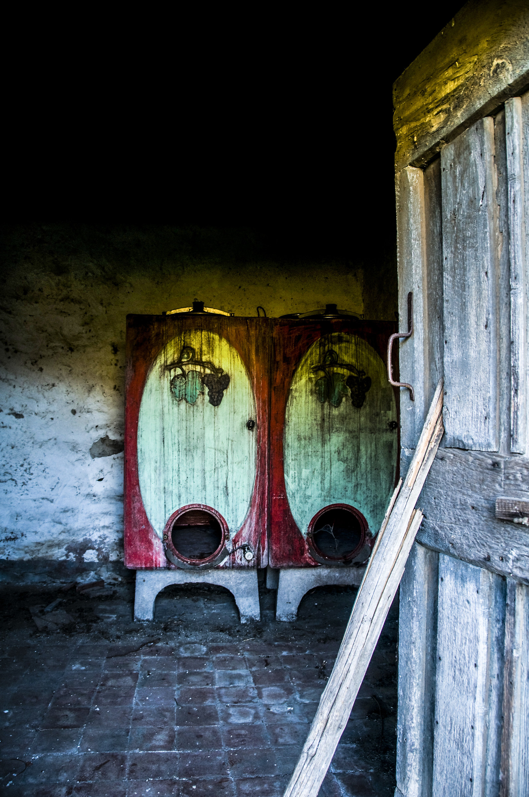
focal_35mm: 27
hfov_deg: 47.8
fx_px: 597
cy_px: 398
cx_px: 264
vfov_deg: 67.4
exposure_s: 1/15
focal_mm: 18
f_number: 4.5
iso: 200
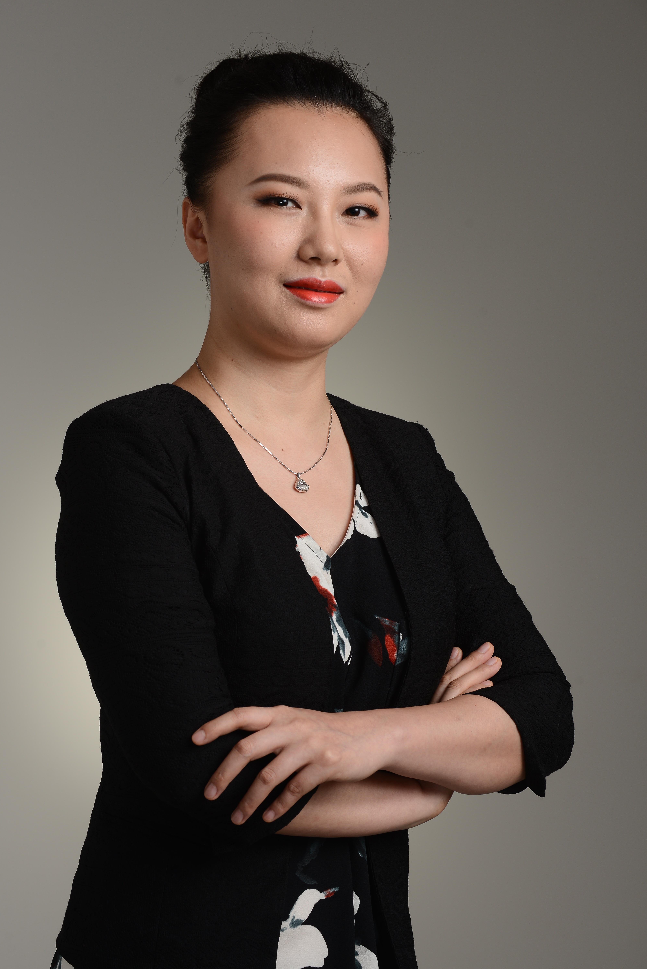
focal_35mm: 135
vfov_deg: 15.2
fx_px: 3637
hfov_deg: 10.2
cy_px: 494
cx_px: 250
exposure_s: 1/125
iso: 100
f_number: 7.1
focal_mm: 110
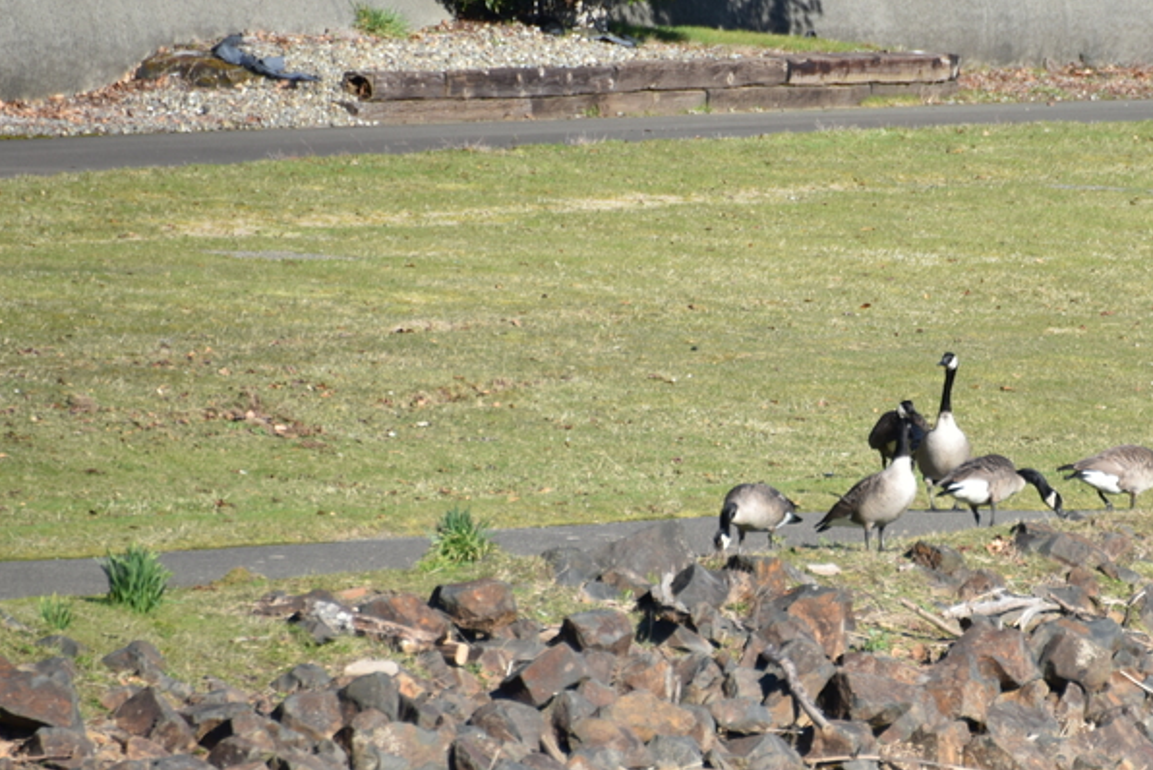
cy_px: 412
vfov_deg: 2.1
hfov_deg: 3.2
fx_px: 20635
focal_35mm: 644
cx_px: 869
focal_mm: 300
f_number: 5.6
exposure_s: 1/640
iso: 220
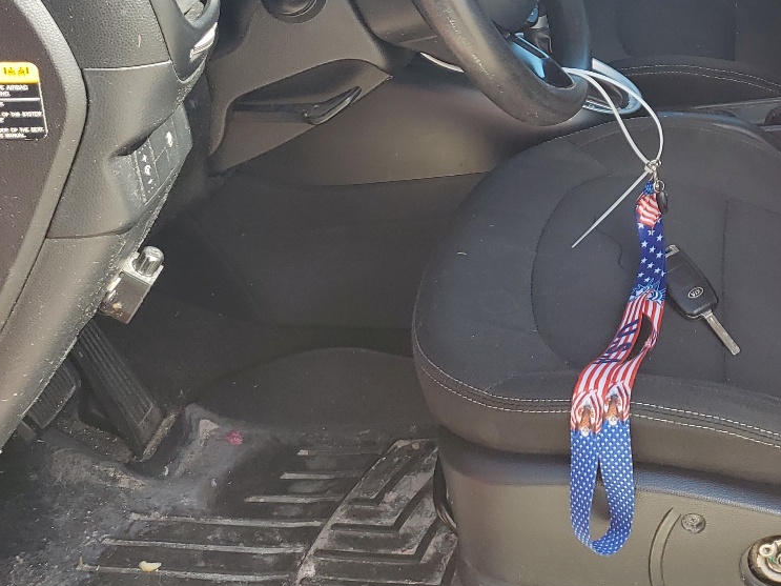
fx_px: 1263
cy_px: 50
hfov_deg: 32.8
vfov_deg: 25.2
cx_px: 690
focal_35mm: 56
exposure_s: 1/385
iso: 50
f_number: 1.5
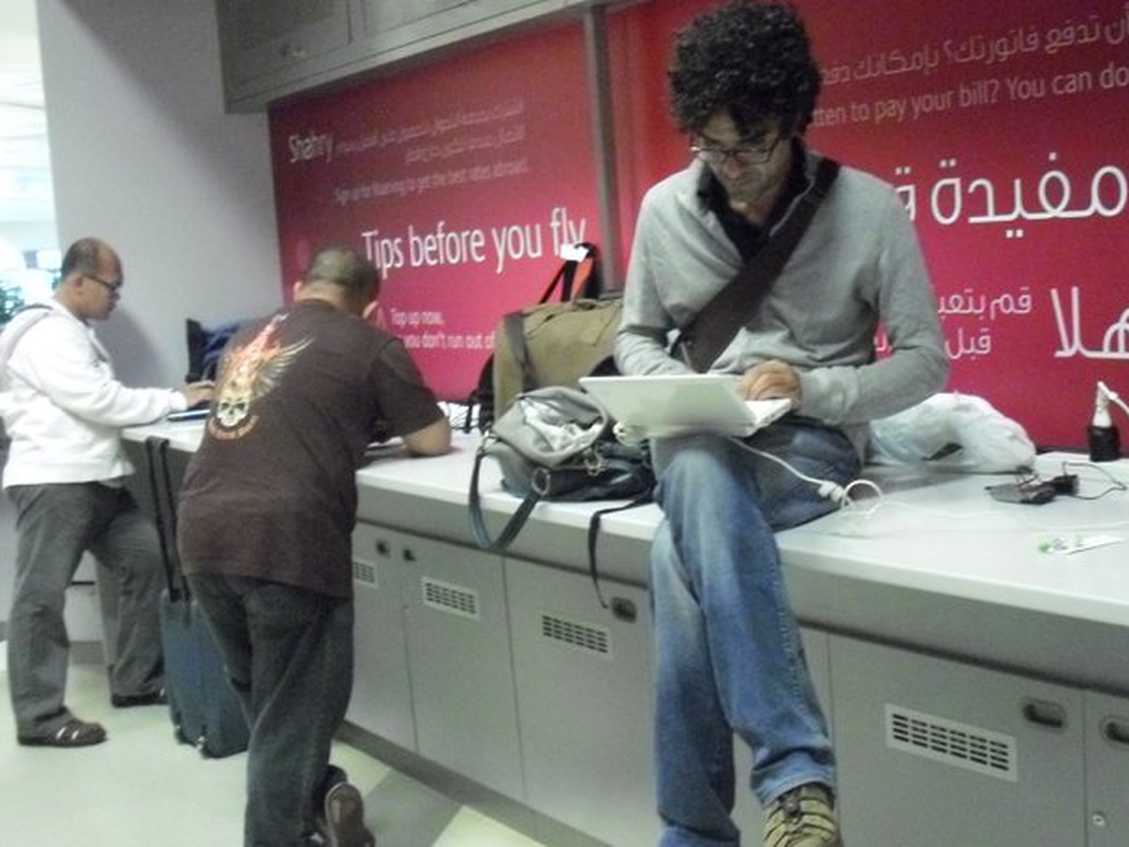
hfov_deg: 37.9
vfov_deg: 29.1
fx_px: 1631
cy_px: 483
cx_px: 715
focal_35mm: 50
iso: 800
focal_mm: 6.2
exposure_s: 1/25
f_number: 2.8
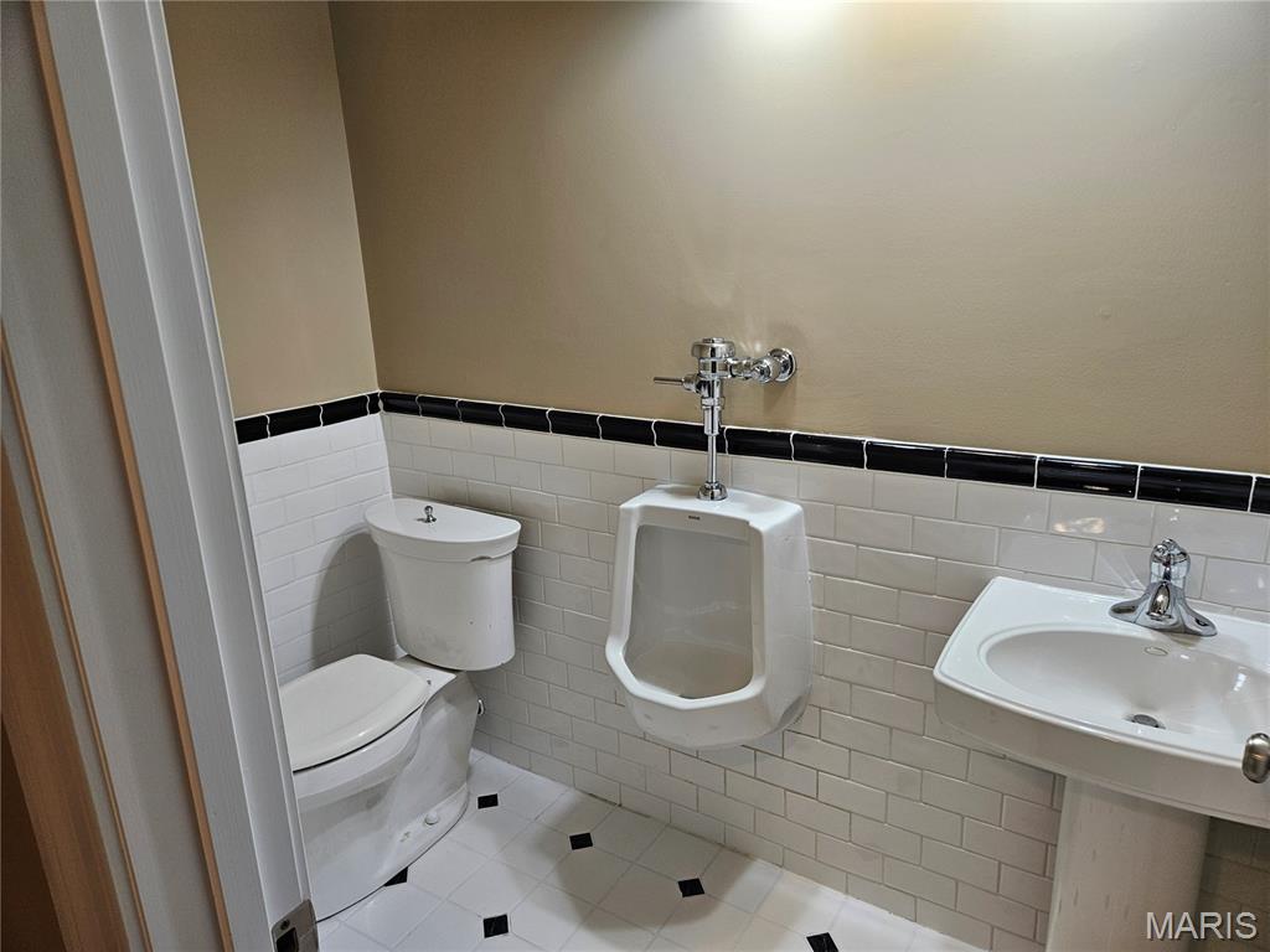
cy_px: 476
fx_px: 844
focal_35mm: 23
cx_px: 635
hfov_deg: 73.9
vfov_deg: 58.9
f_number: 1.8
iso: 80
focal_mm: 5.4
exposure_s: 1/120
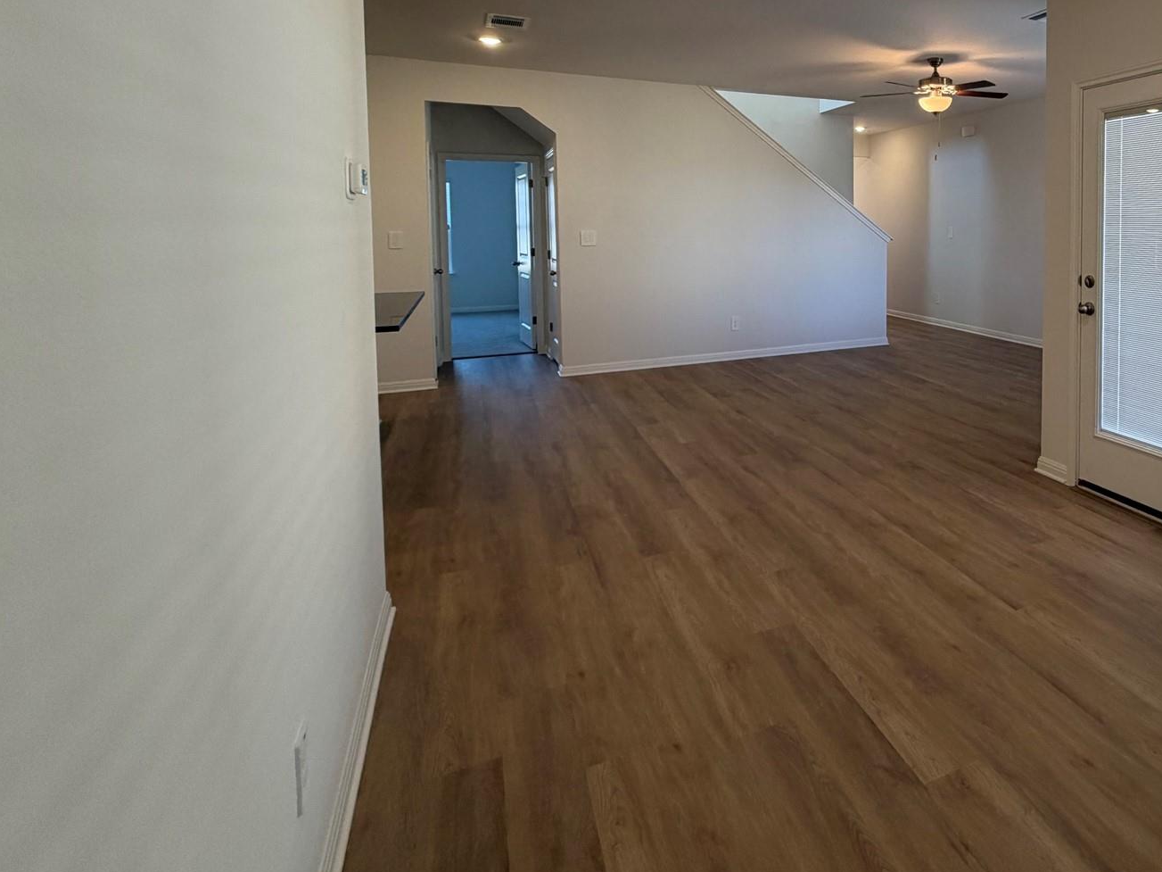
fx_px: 738
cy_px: 256
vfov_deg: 58.9
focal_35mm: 22
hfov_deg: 70.9
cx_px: 881
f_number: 2.2
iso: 160
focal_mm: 2.22
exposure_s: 1/120
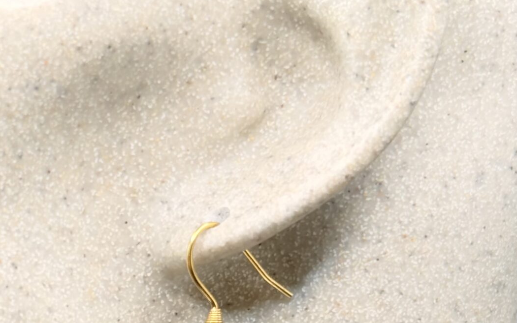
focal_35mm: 124
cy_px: 265
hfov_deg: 16.7
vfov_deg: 10.5
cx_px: 94
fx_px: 1748
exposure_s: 1/188
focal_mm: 6.76
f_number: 1.78
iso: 64
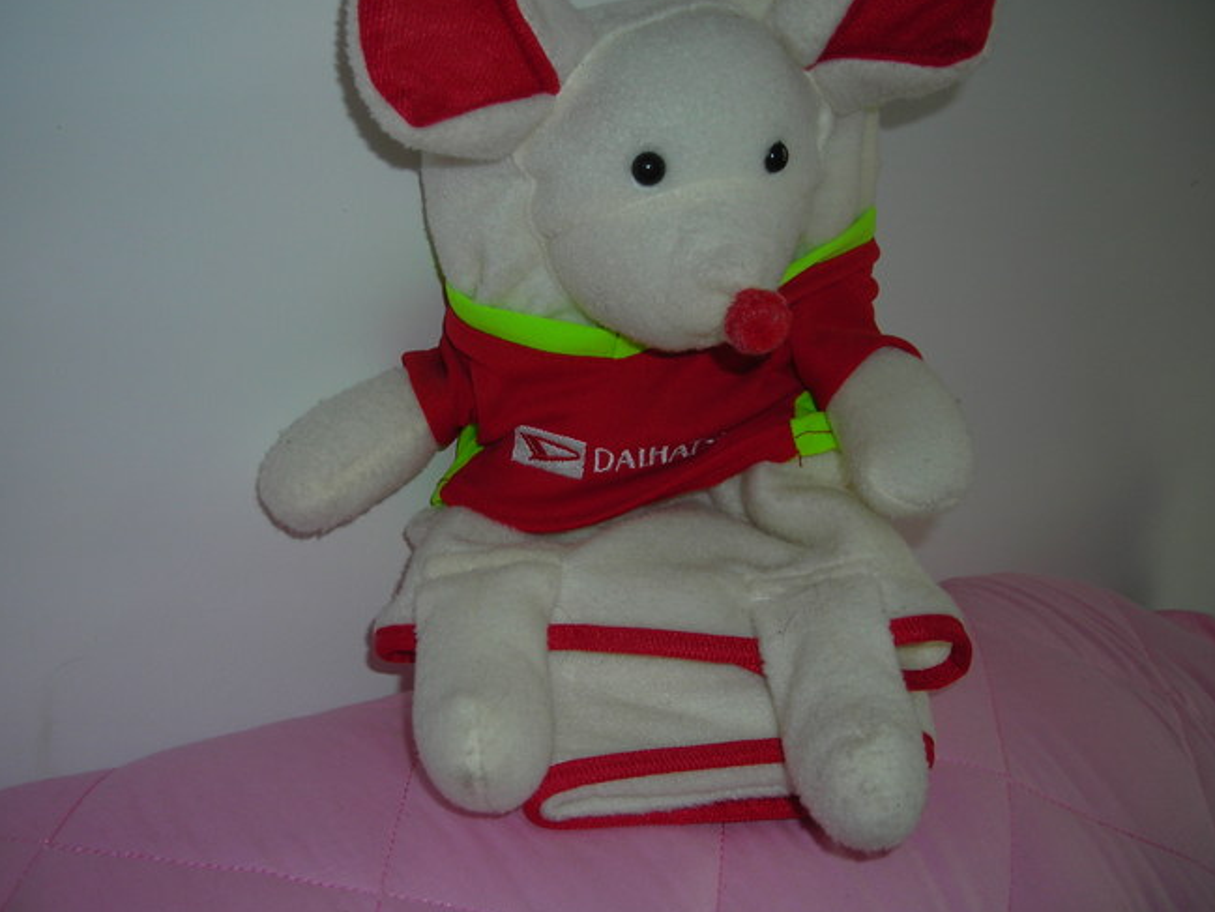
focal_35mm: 41
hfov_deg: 45.8
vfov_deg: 35.1
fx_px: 1439
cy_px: 435
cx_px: 588
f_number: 3.2
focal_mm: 6.3
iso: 50
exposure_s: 1/60.1
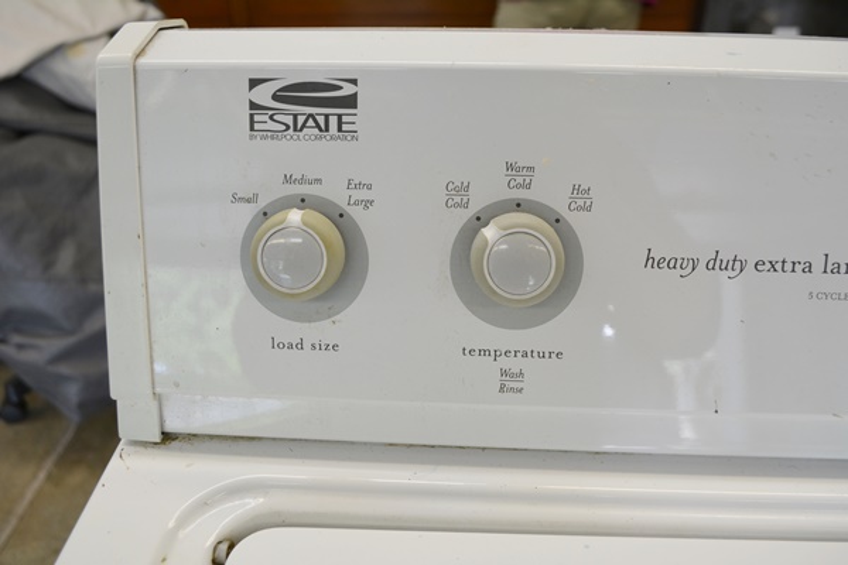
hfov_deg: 61.9
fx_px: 707
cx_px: 424
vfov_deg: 43.6
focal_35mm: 30
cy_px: 282
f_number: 5
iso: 400
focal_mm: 20
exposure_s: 1/100
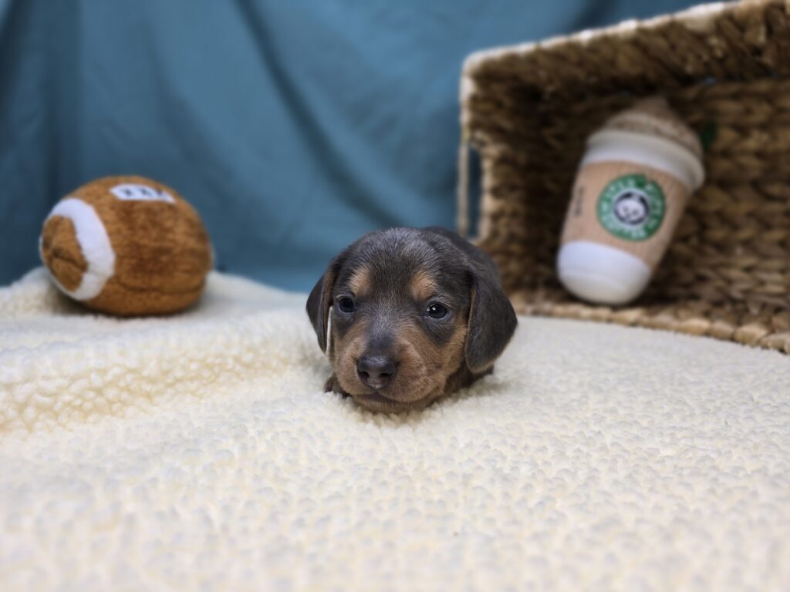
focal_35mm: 23
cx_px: 395
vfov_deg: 58.9
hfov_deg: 73.9
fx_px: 525
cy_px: 296
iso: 40
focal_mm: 6.3
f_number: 1.7
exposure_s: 1/120
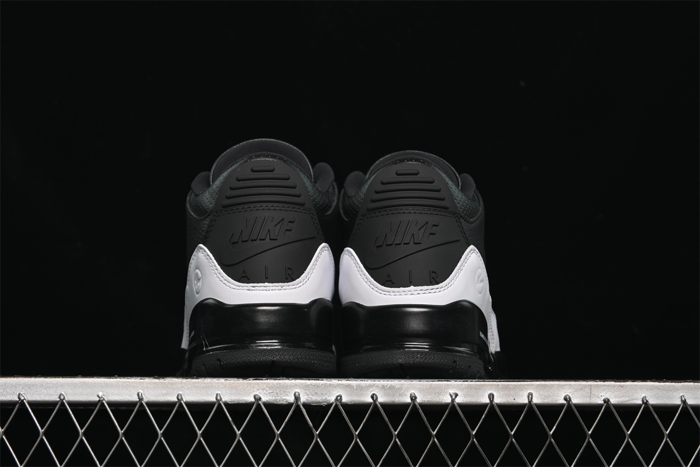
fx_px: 1458
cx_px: 350
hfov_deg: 27.0
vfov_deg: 18.2
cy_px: 234
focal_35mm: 75
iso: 160
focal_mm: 50
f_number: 6.3
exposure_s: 1/40
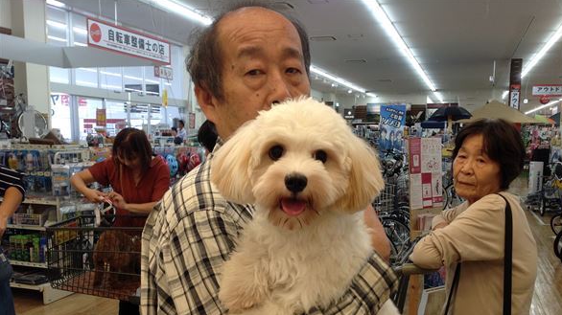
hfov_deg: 51.6
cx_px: 287
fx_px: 581
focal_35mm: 39
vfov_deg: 30.2
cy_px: 211
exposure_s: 1/60
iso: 50
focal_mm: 4.28
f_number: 2.4
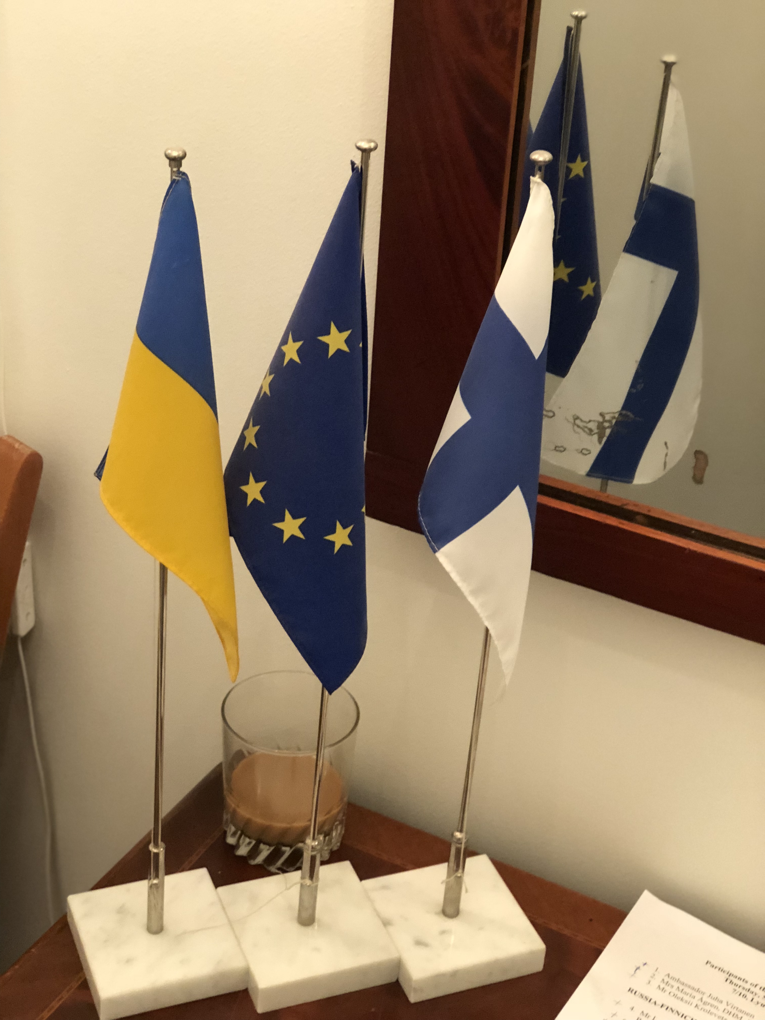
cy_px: 510
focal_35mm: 57
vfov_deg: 33.8
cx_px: 382
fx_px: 1680
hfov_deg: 25.7
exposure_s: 1/50
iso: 640
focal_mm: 6.6
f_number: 2.8
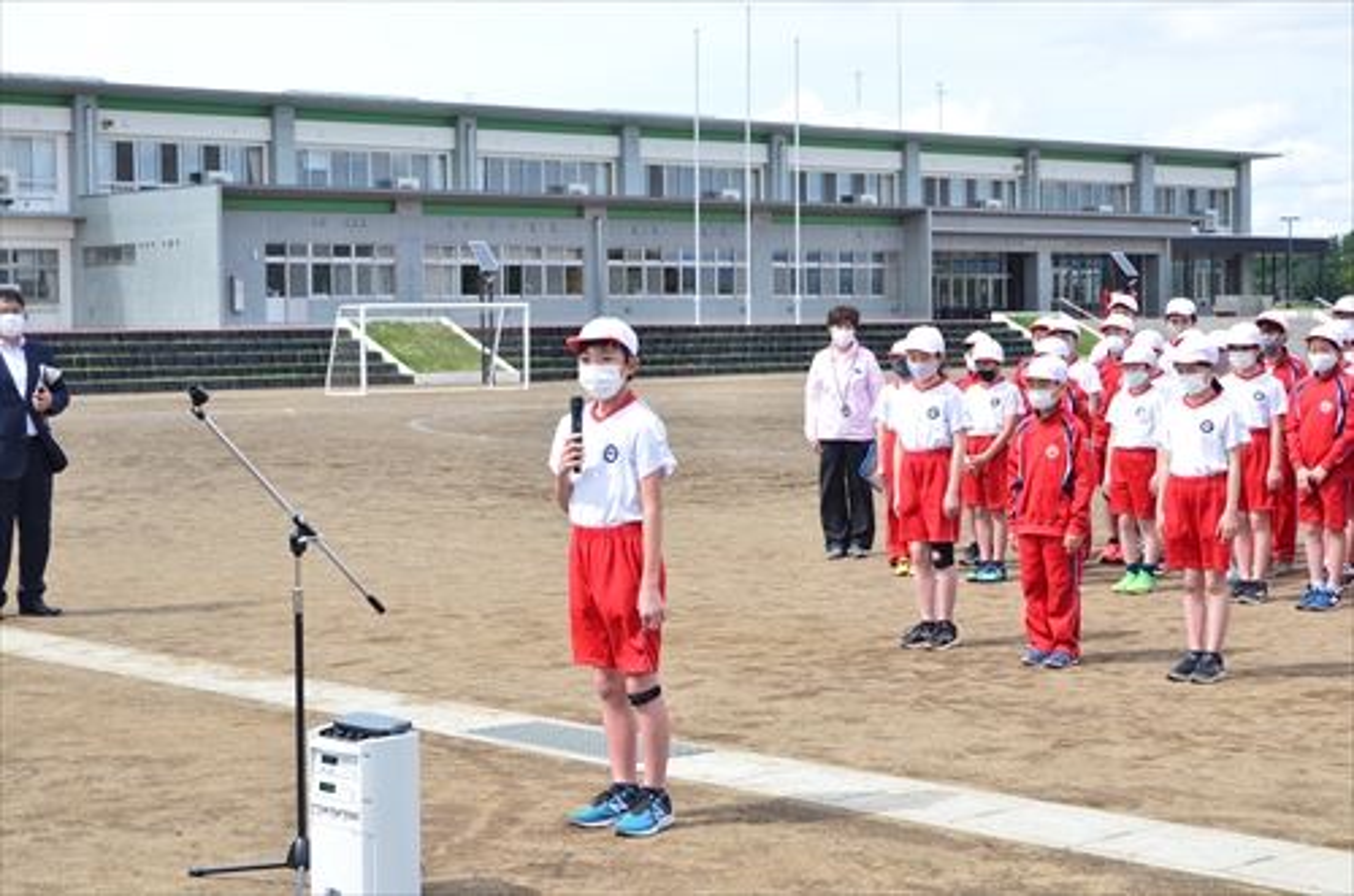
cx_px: 677
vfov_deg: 20.5
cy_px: 448
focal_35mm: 66
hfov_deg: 30.6
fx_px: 2477
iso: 200
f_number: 6.3
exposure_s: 1/320
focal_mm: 44
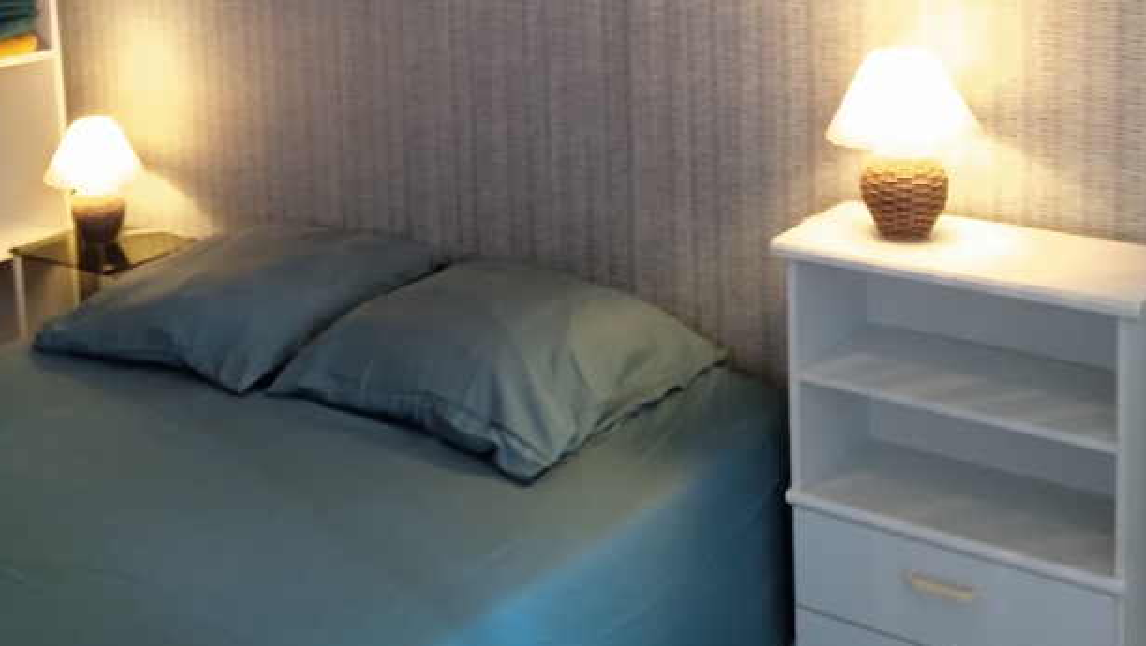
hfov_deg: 40.3
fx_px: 1551
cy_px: 0
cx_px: 433
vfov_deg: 22.6
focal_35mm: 51
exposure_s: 1/20
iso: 509
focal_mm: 3.43
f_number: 2.2
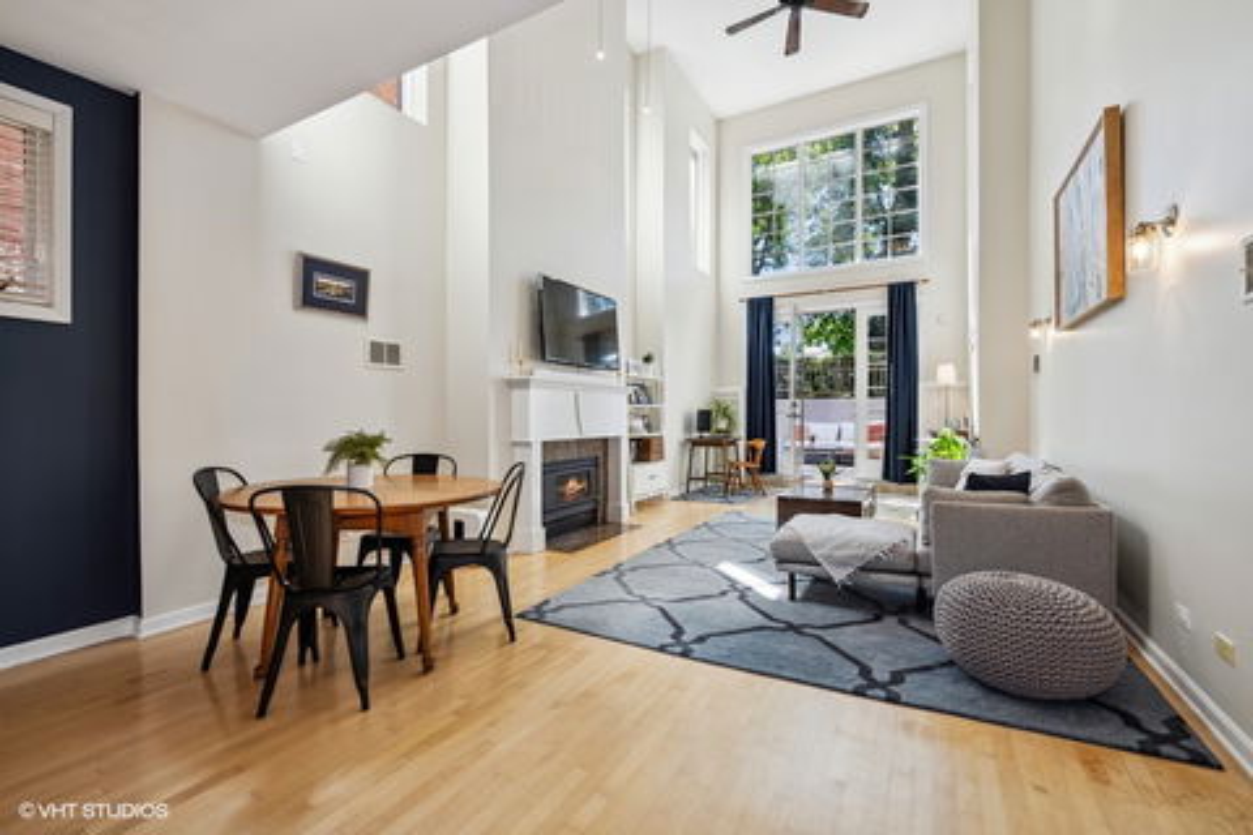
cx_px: 626
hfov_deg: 100.4
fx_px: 522
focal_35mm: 15
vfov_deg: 77.3
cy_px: 418
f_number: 8
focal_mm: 15
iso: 200
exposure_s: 1/80
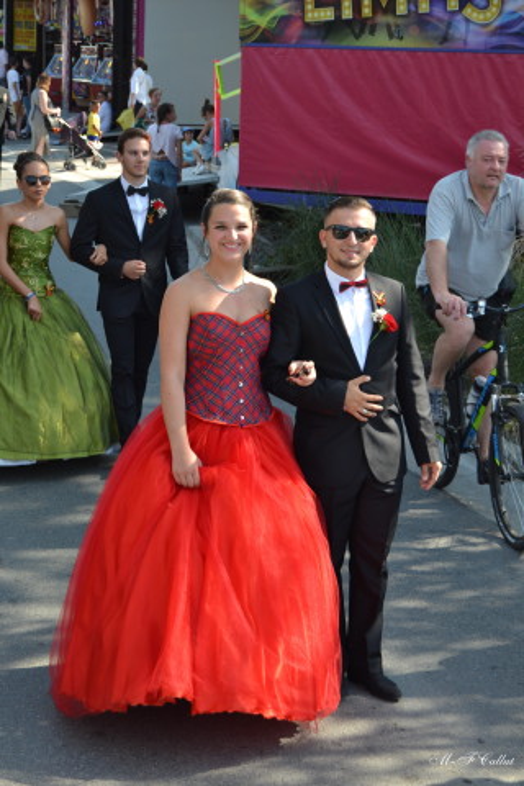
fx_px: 1637
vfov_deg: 27.0
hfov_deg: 18.2
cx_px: 262
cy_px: 393
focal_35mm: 75
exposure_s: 1/125
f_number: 5.6
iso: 110
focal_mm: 50
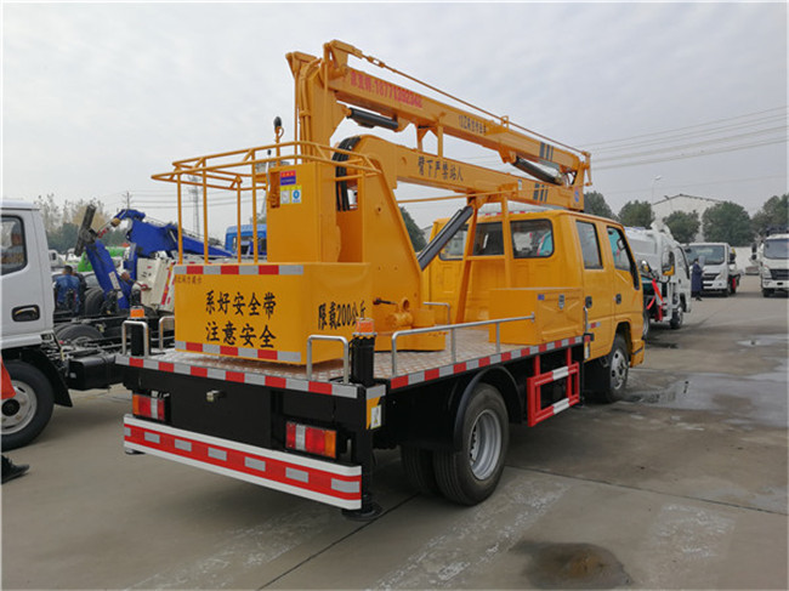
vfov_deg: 51.3
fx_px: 615
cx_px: 394
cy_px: 296
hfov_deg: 65.3
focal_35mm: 27
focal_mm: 3.95
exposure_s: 1/592
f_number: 2.2
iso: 50
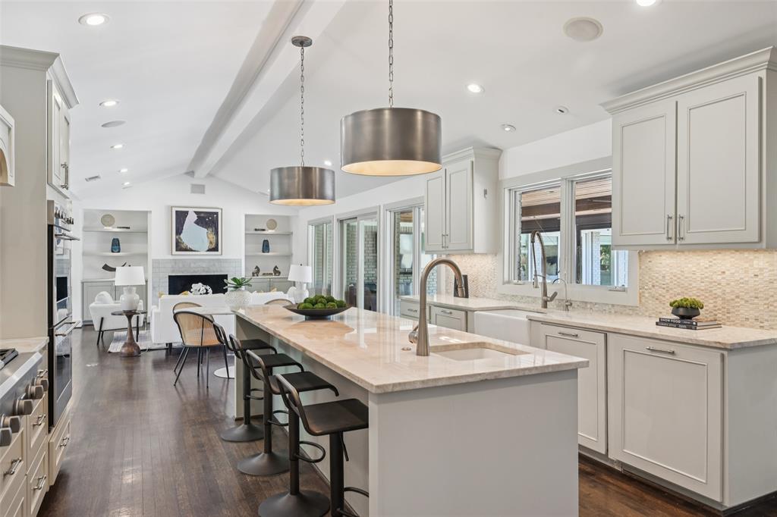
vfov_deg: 56.1
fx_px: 485
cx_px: 388
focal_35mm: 22
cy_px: 258
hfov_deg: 77.3
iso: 400
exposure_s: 1/10
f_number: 8
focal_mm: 22.5
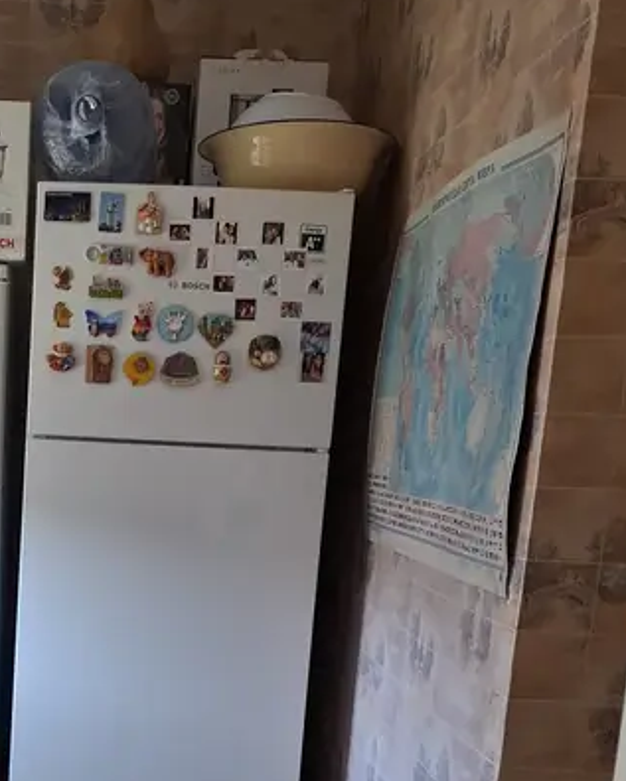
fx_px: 1181
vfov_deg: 35.2
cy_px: 653
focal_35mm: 51
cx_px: 46
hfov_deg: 28.4
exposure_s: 1/100
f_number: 1.8
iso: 100
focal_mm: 5.54
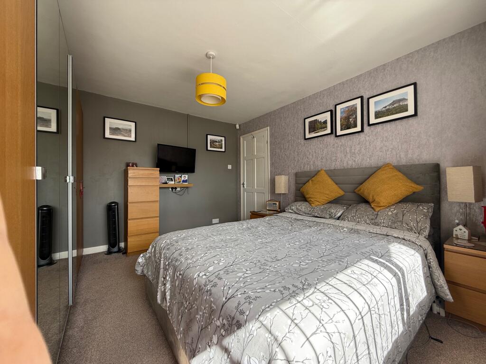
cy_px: 182
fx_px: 197
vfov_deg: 85.7
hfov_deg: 102.1
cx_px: 243
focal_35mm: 14
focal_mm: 2.22
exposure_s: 1/99
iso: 40
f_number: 2.2
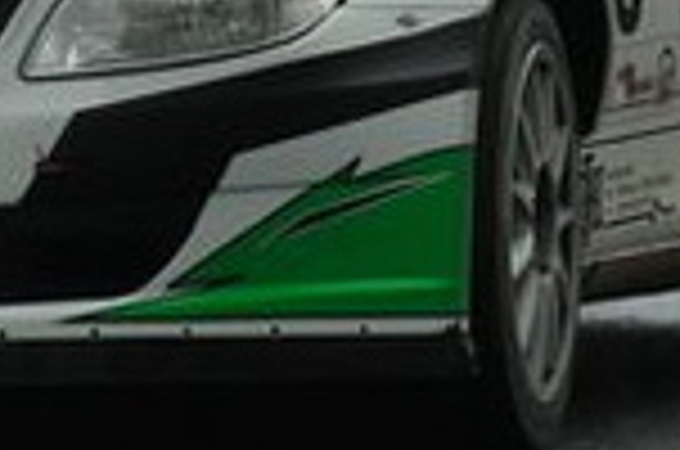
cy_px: -259
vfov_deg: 1.7
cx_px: -32
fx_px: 14872
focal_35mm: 789
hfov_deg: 2.6
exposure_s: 1/640
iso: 640
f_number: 10
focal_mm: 100
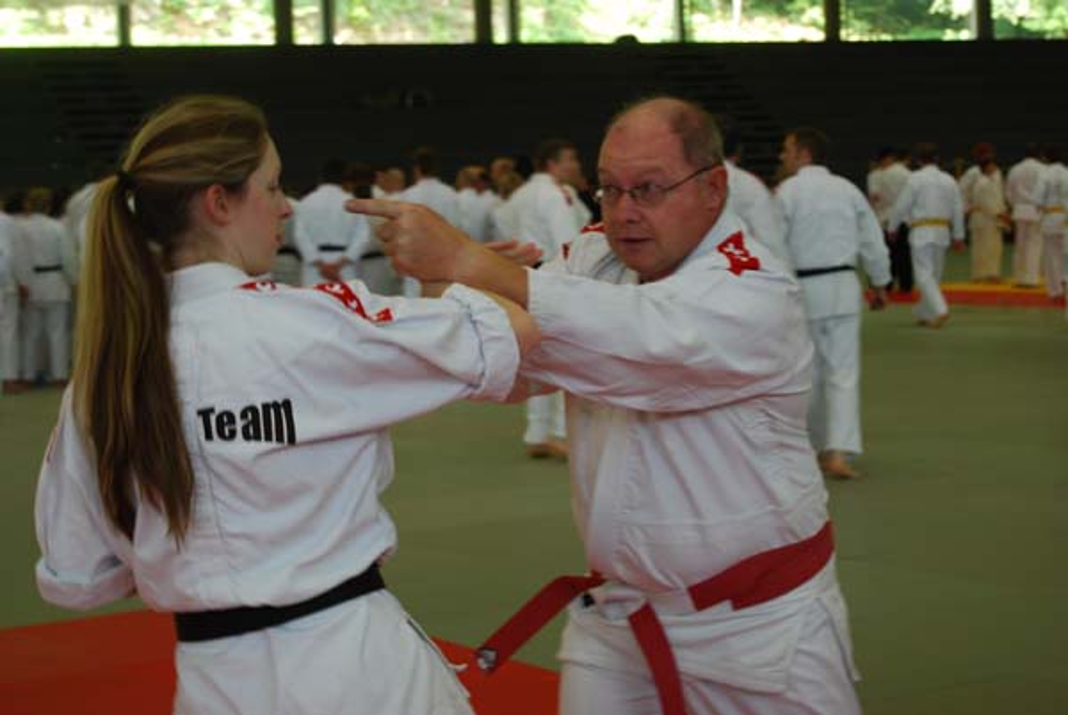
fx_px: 2451
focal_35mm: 82
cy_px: 358
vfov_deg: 16.6
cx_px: 534
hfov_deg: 24.6
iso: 200
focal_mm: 55
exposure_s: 1/30
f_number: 5.6
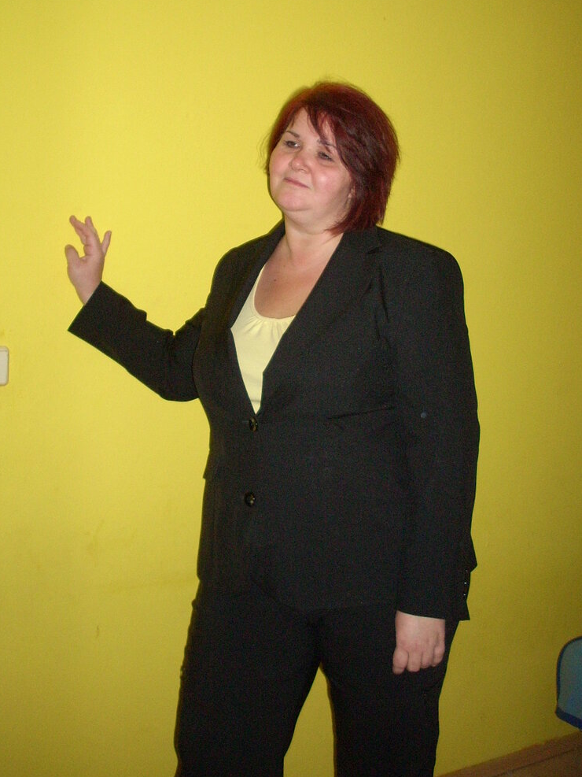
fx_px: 1009
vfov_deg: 42.1
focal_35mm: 45
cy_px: 360
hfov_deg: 32.1
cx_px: 327
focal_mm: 6.2
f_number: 2.8
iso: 200
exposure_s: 1/60
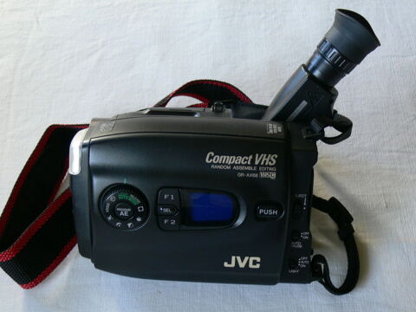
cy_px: 156
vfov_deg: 24.4
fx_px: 721
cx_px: 208
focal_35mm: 60
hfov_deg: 32.2
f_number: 3.2
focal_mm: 11.2
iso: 80
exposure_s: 1/30
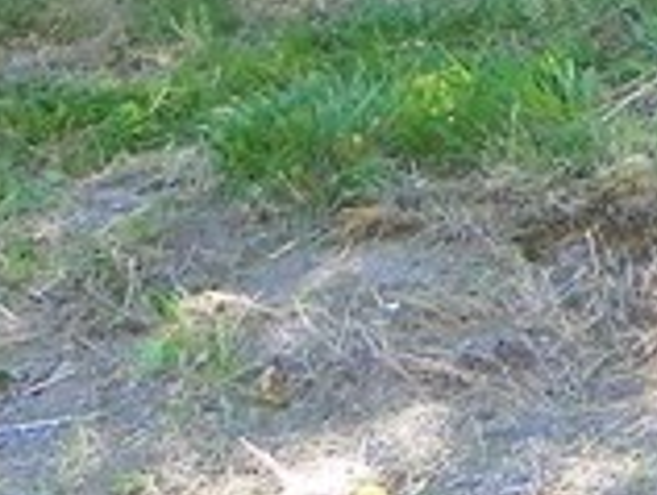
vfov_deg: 7.9
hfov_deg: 10.1
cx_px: 1642
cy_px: -894
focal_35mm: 168
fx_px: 3193
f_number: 2.8
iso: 64
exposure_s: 1/60
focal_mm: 4.6
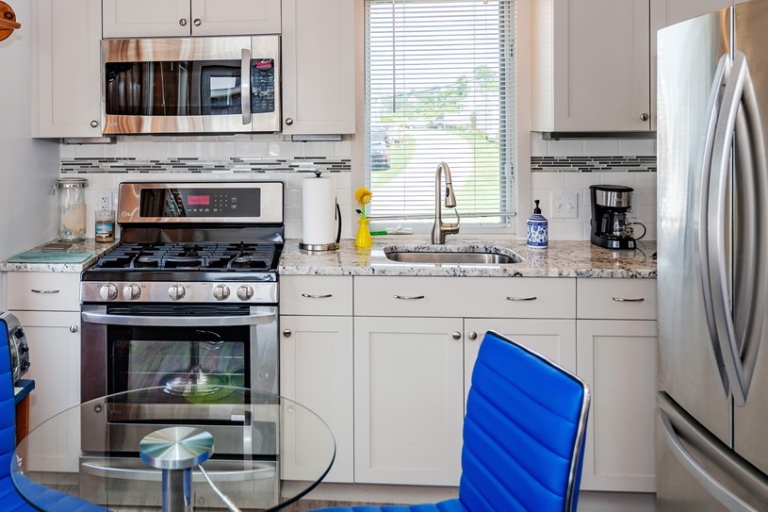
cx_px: 365
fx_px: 682
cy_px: 302
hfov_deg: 58.7
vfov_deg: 41.0
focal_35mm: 32
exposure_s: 1/30
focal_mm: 24
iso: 100
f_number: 6.3
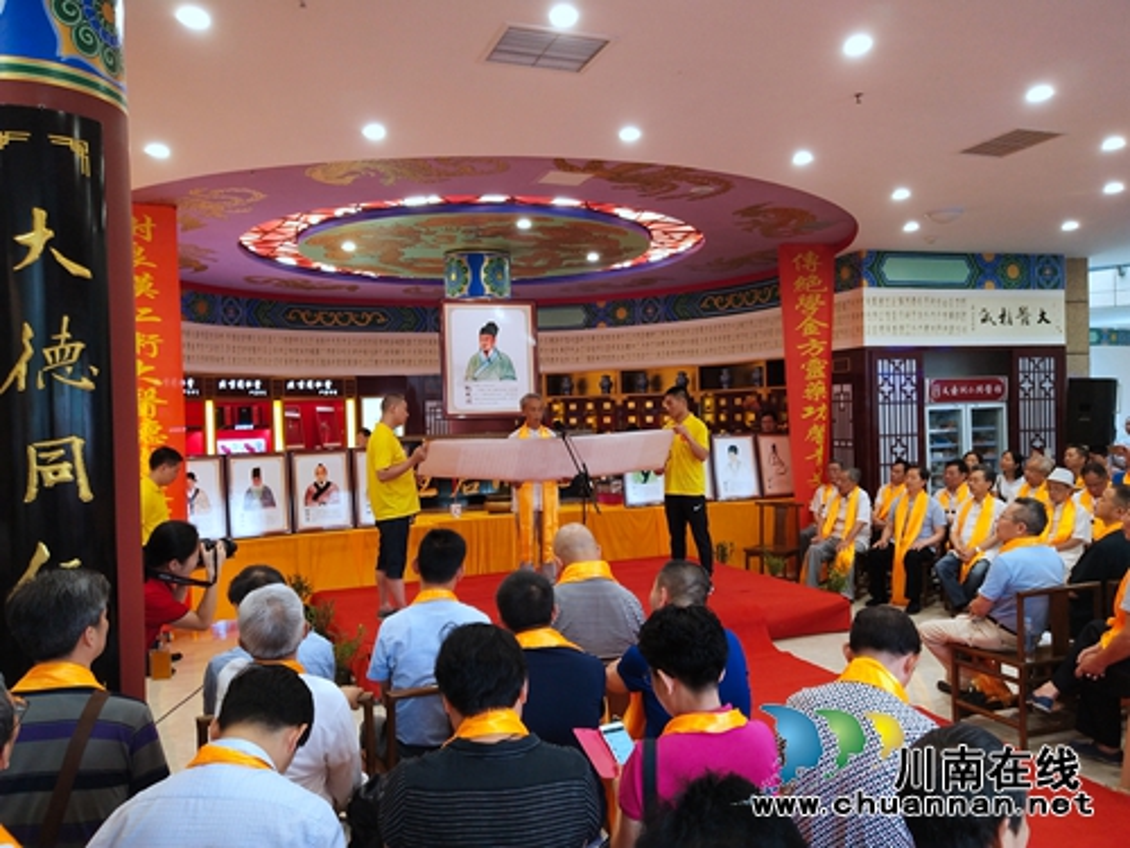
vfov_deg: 46.8
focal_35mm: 30
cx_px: 565
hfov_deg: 60.0
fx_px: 979
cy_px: 424
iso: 237
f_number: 1.8
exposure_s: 1/50
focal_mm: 3.95
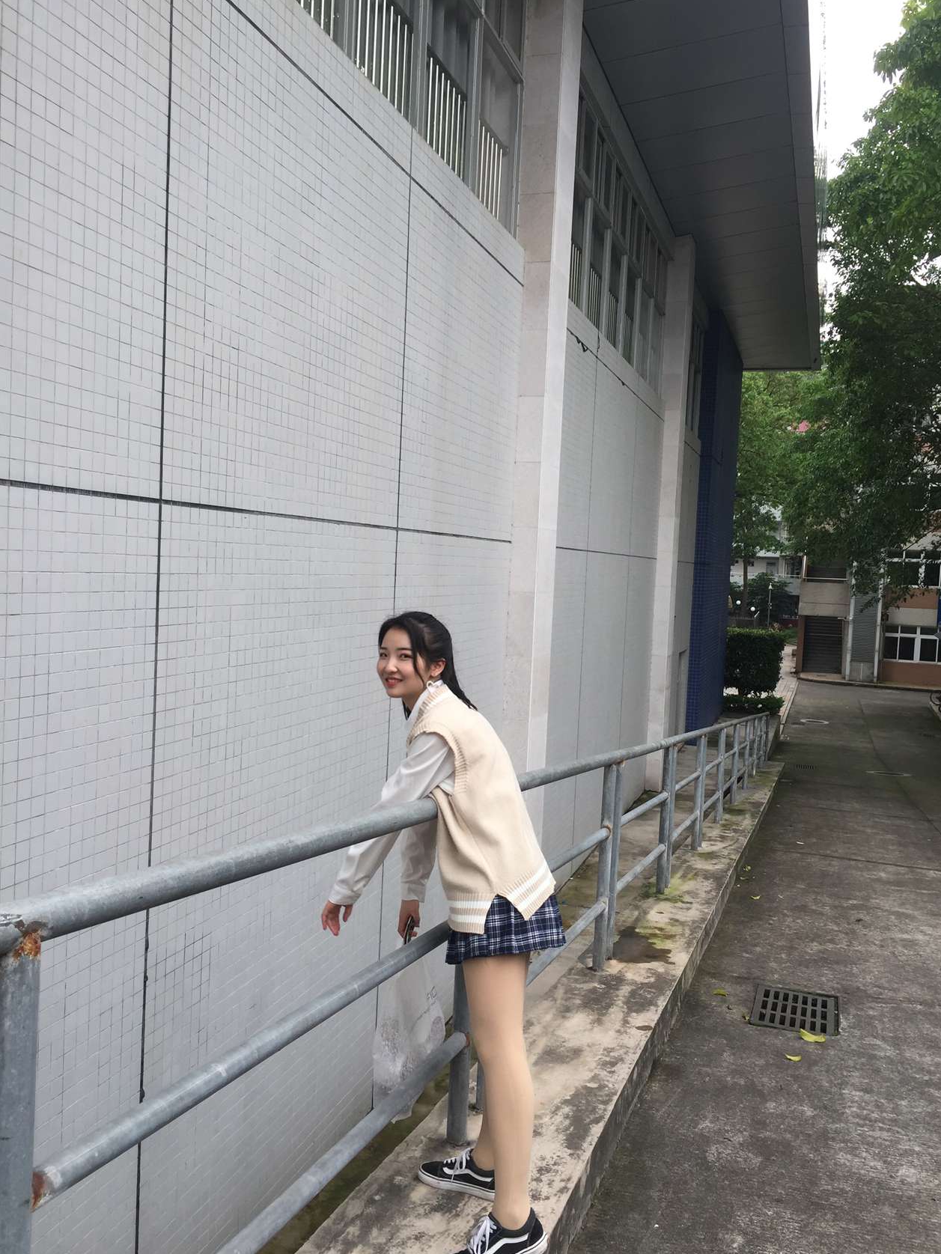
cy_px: 634
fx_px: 1087
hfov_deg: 46.8
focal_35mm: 30
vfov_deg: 60.0
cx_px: 486
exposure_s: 1/344
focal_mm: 4.15
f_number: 2.2
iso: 32
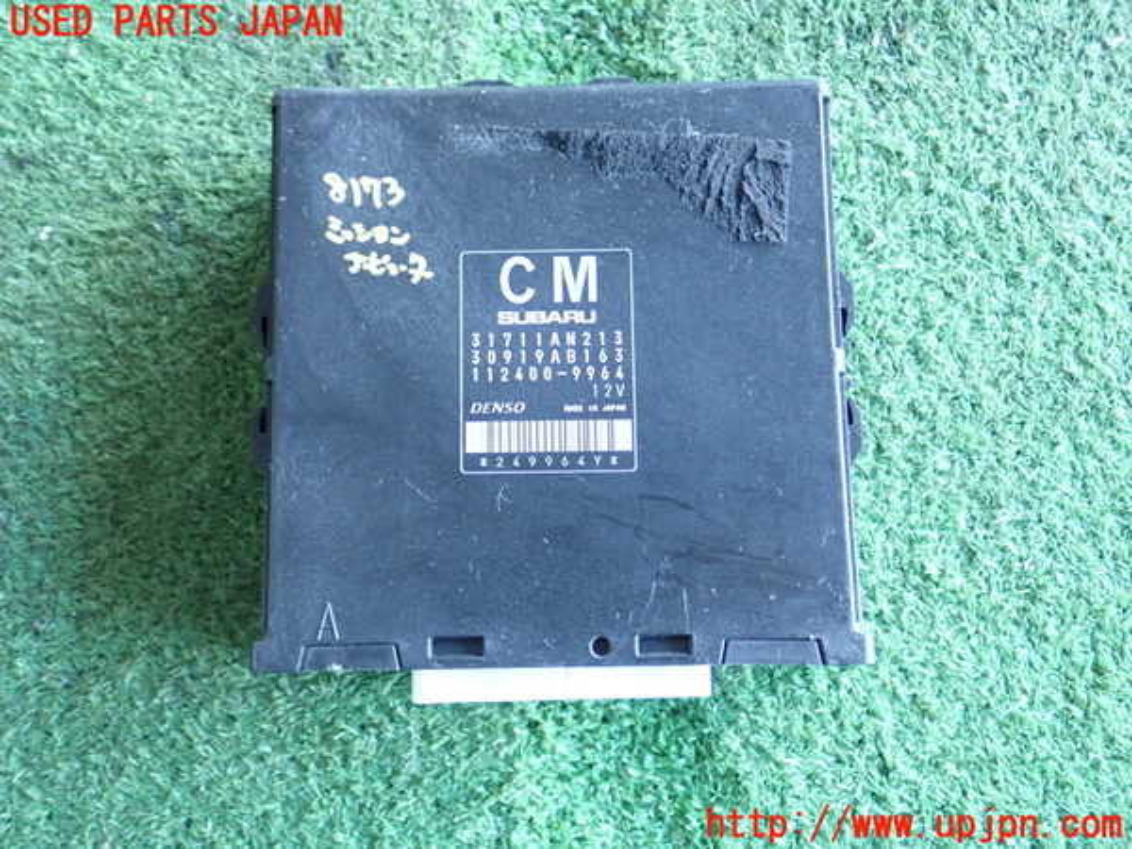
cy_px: 424
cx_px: 566
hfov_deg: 49.0
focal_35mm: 38
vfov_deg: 37.7
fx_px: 1243
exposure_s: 1/40
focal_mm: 6.86
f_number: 2.7
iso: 640
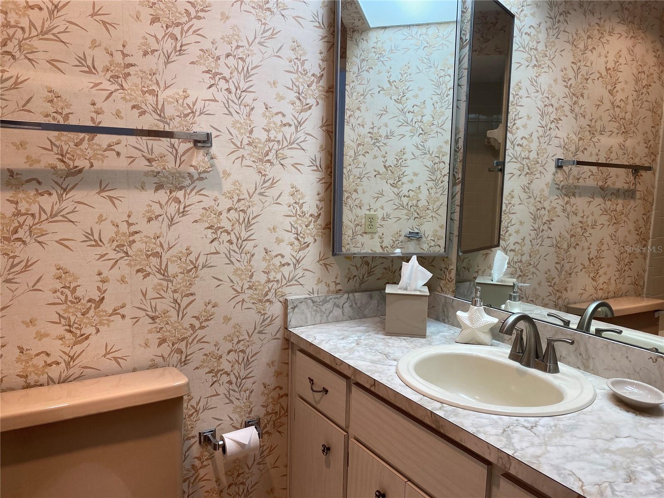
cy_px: 249
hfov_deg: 67.3
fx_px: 499
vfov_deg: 53.1
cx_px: 332
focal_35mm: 26
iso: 64
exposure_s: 1/120
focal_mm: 4.25
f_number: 1.8
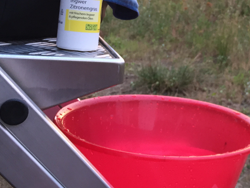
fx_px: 470
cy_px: 44
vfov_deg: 22.4
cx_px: 233
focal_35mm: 65
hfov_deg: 28.5
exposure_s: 1/33
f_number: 2.2
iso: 80
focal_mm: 4.15
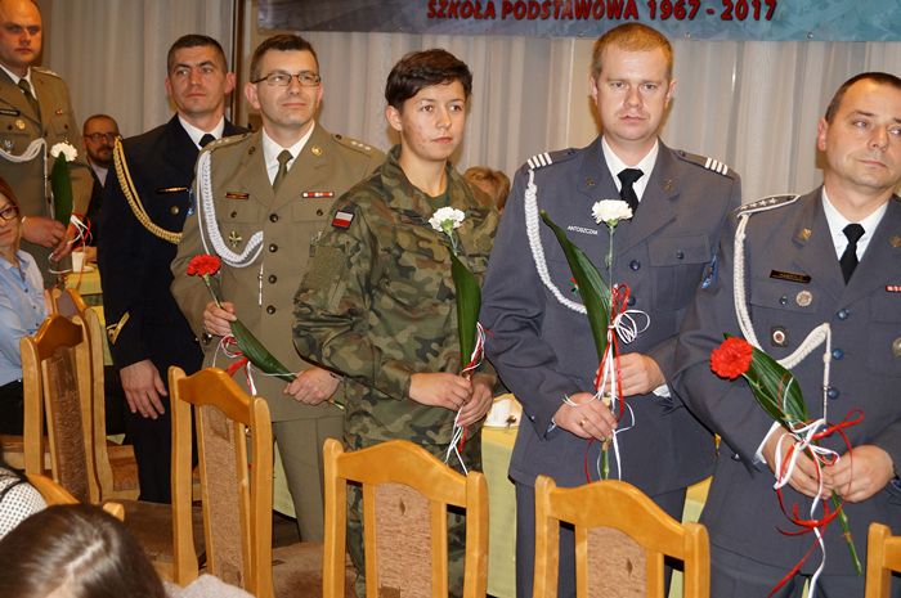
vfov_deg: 25.9
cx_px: 450
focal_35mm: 52
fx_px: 1300
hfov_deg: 38.2
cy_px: 299
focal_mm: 35
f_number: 5
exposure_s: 1/80
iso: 800
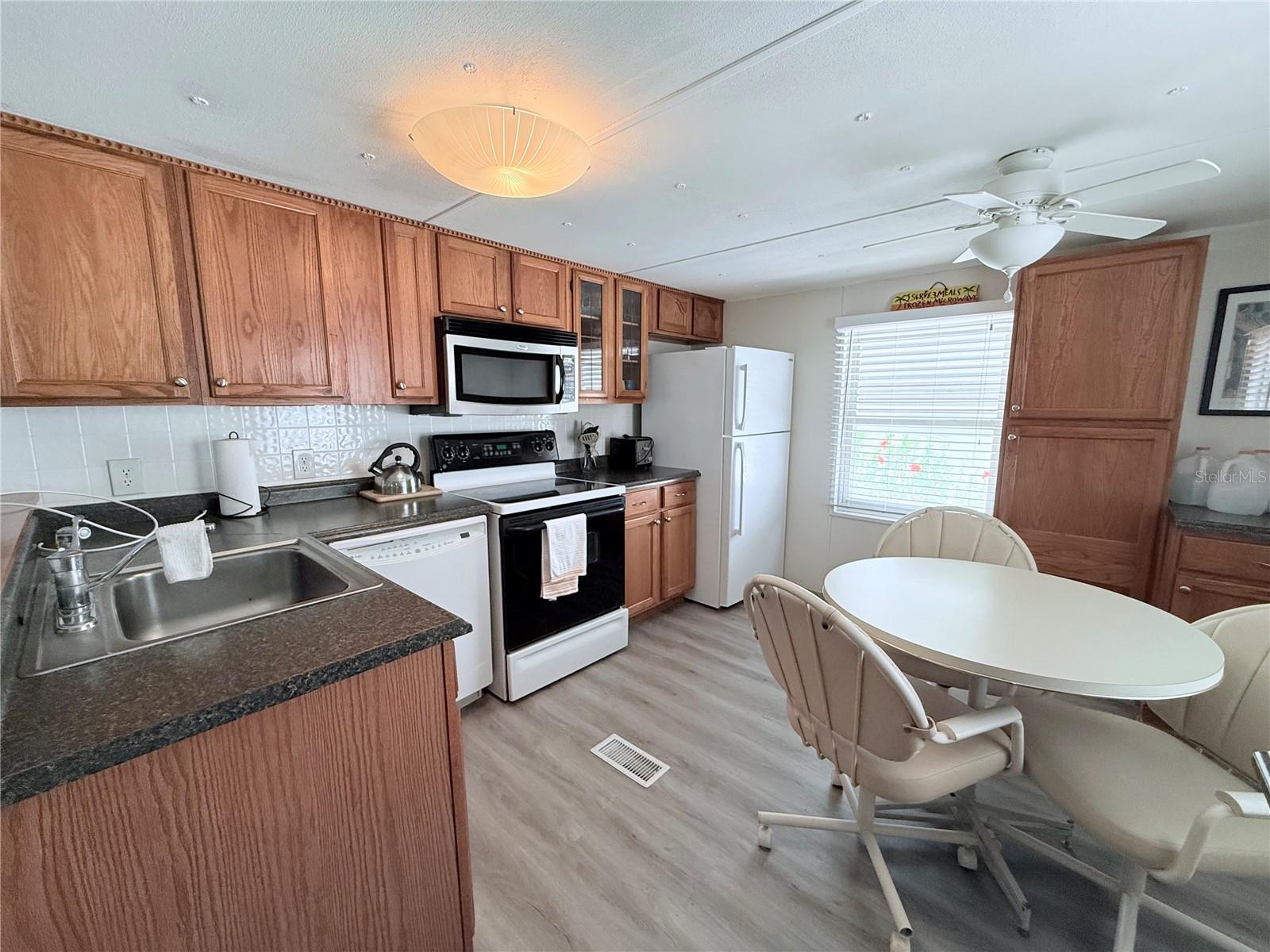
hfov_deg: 102.1
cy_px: 476
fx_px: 514
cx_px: 635
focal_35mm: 14
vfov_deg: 85.7
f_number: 2.2
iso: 250
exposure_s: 1/120
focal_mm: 2.22
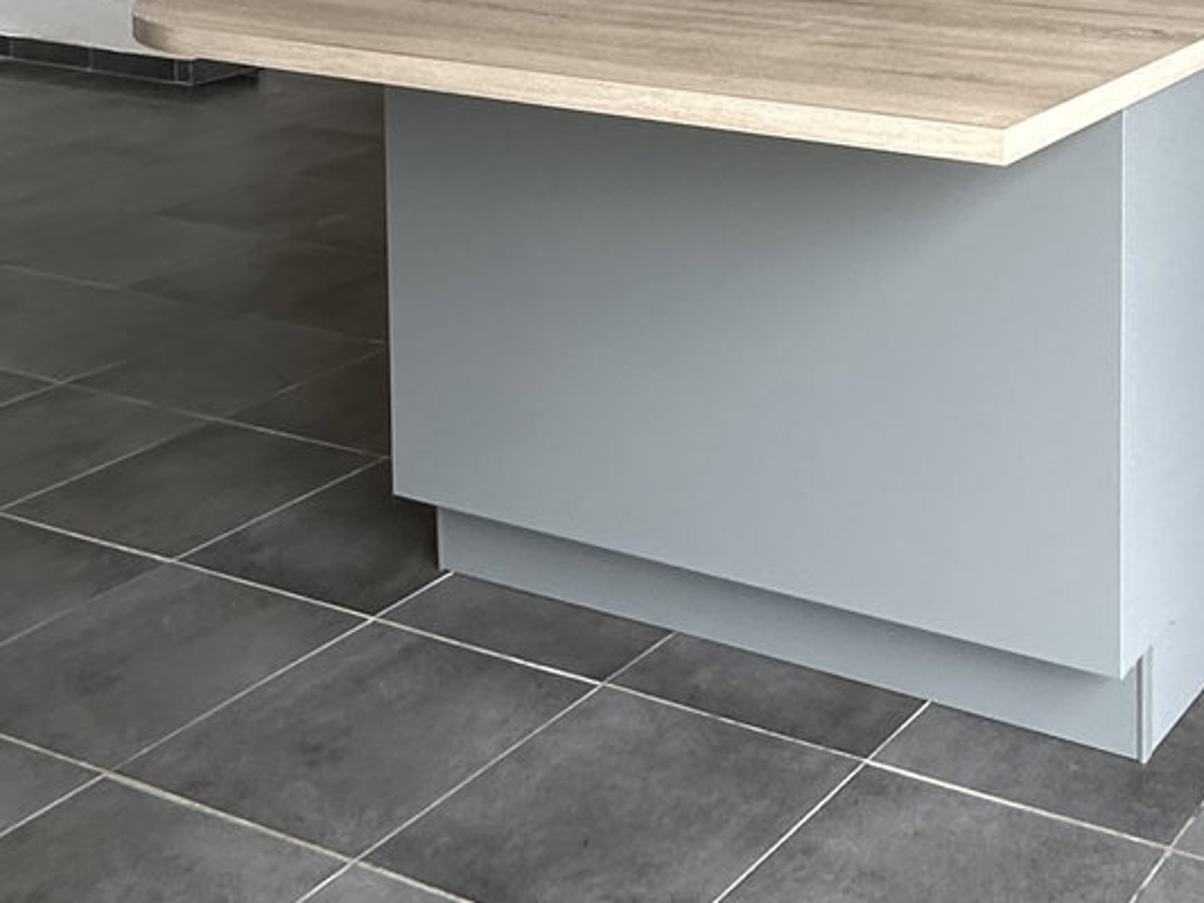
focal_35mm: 56
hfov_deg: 32.1
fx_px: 1948
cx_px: 1157
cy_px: -225
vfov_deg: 23.5
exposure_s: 1/99
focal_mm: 2.22
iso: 160
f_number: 2.2
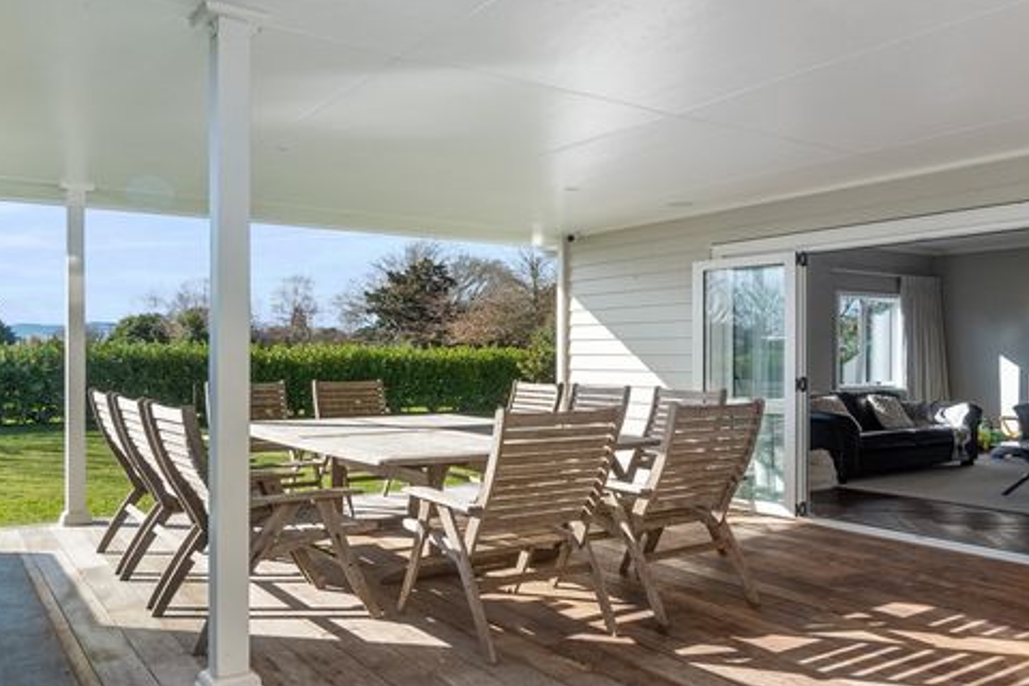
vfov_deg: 53.1
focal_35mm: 24
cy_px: 362
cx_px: 332
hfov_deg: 71.3
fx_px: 686
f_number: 8
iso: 800
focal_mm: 10
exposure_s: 1/250
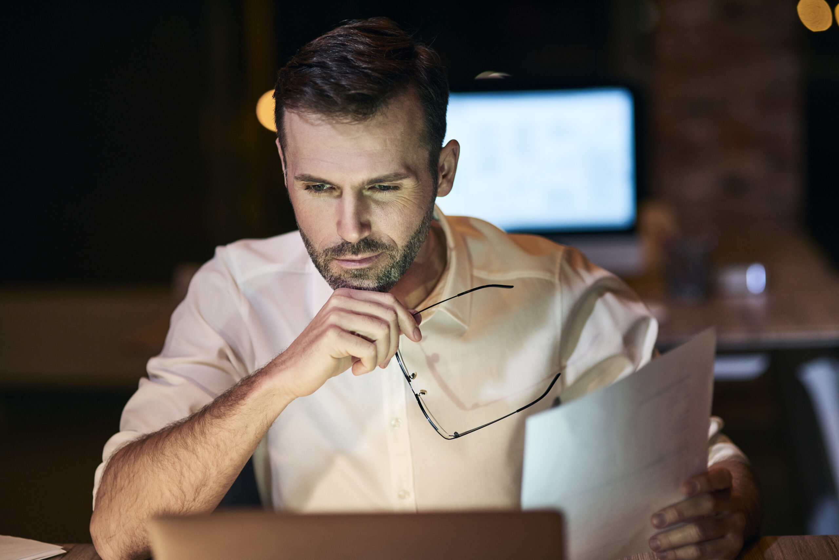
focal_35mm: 85
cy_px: 280
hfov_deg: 23.9
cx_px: 420
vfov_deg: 16.1
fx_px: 1982
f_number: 2
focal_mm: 85
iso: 400
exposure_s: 1/100
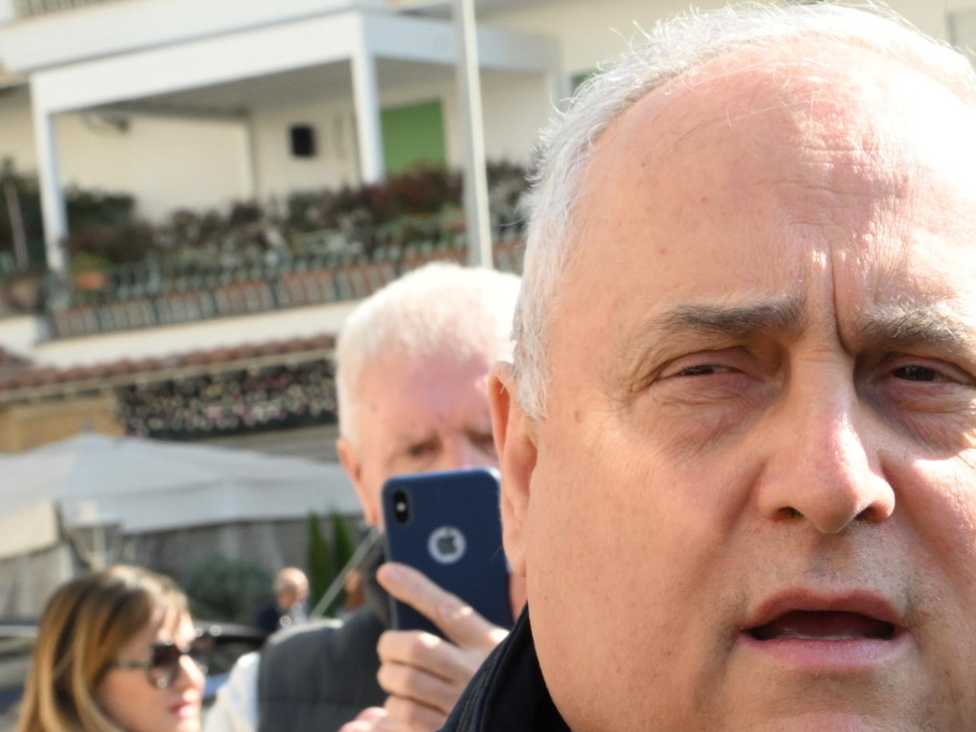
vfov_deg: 15.2
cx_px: 789
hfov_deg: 20.2
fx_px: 2706
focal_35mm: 96
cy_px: 715
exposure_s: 1/320
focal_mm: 40
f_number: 13
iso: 1000
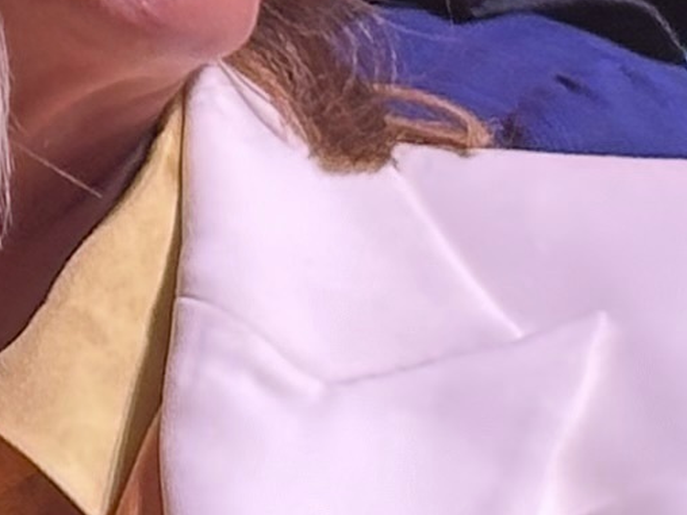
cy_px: 18
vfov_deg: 3.9
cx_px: -1271
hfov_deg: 5.0
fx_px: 7561
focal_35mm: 381
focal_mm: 6.86
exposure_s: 1/66
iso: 80
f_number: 1.78
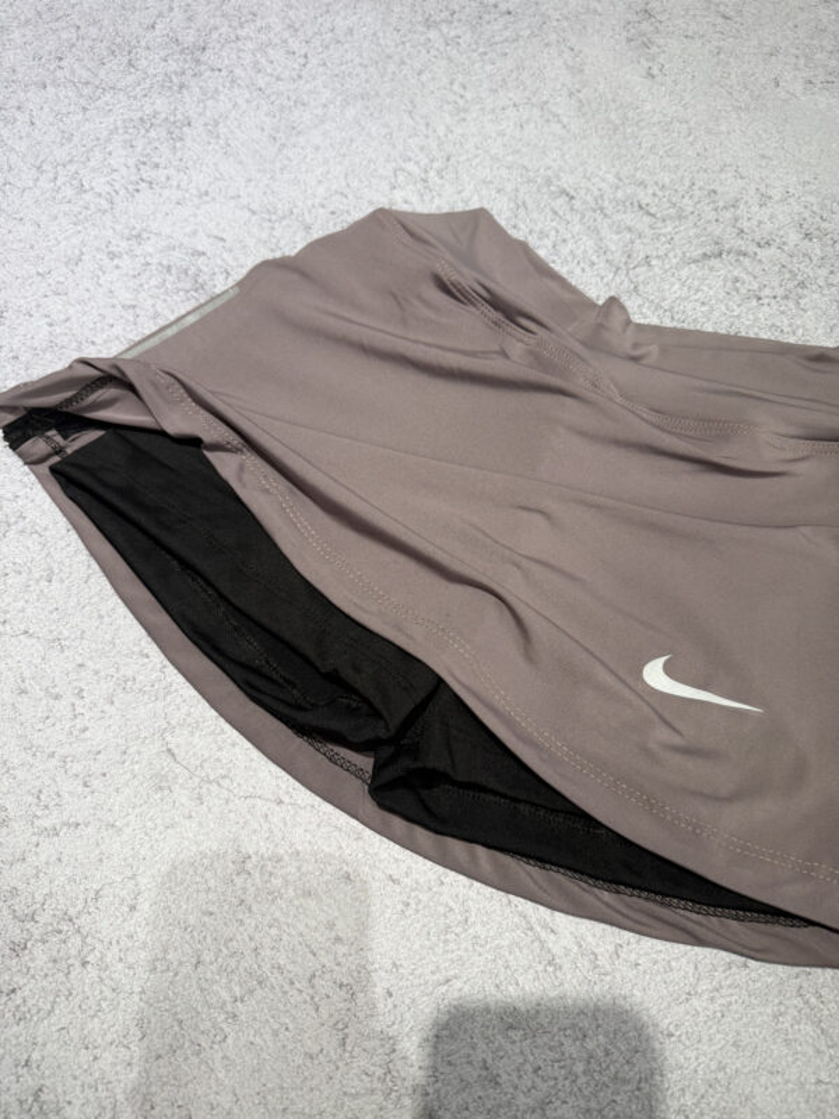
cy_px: 560
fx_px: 776
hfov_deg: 56.8
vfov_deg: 71.6
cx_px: 420
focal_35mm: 24
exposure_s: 1/100
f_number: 1.78
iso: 125
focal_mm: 6.76
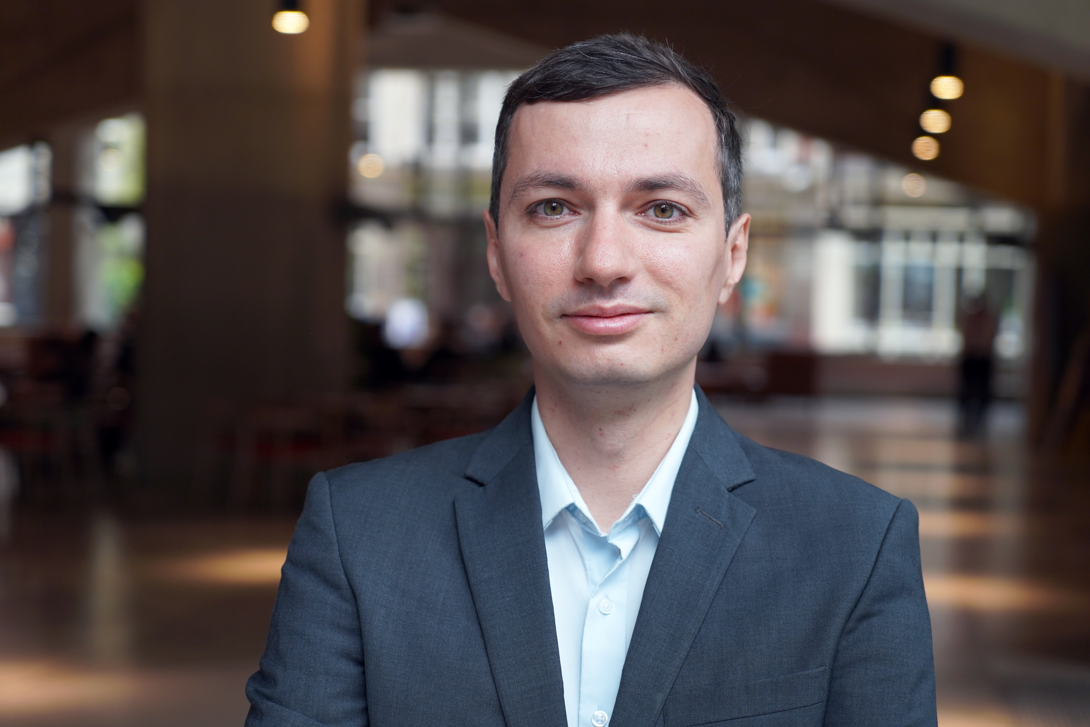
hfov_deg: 28.8
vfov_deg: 19.5
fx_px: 2119
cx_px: 545
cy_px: 364
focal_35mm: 70
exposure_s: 1/160
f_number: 4
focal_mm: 70
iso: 640
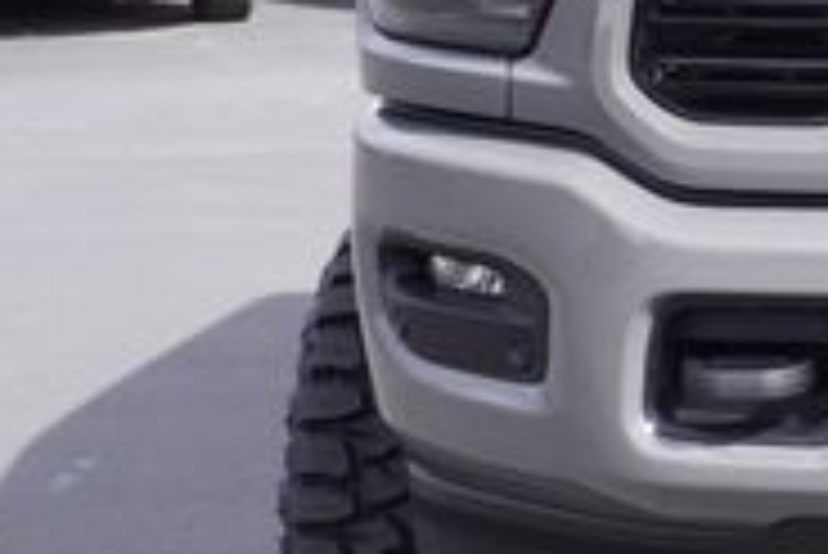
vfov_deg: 8.5
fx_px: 3723
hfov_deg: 12.2
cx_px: 1202
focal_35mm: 162
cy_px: 72
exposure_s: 1/100
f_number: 9
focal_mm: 31
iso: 100
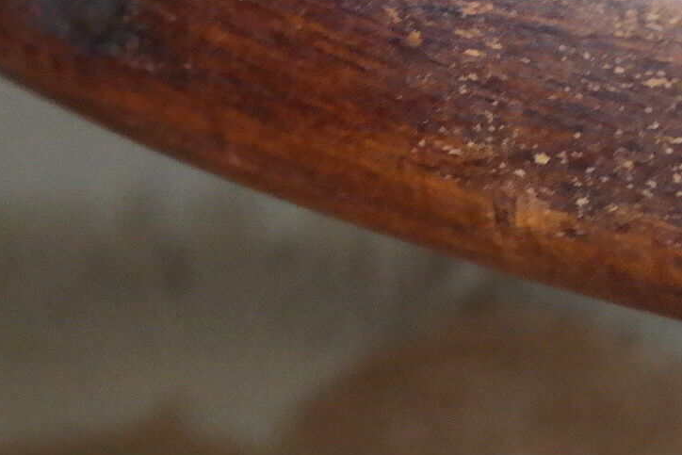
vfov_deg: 9.2
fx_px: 2804
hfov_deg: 13.5
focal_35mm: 148
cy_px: -37
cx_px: 809
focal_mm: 24
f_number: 5.6
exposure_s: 1/30
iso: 3200
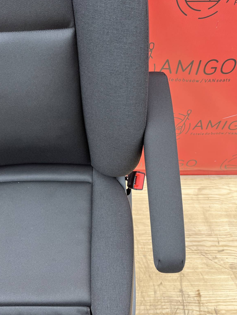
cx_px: 115
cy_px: 158
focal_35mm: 27
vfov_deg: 65.3
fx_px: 246
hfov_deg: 51.4
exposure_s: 1/539
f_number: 1.6
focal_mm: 5.1
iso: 50
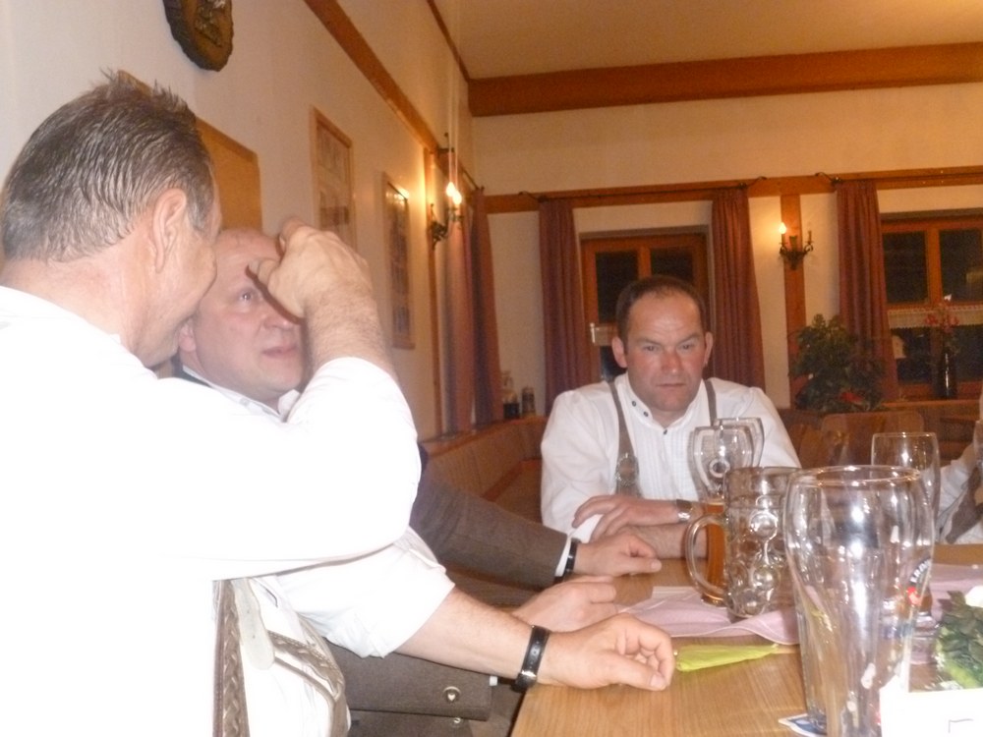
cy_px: 368
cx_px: 492
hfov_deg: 49.0
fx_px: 1079
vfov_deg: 37.7
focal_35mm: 38
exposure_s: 1/60
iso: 640
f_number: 3.2
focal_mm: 6.8
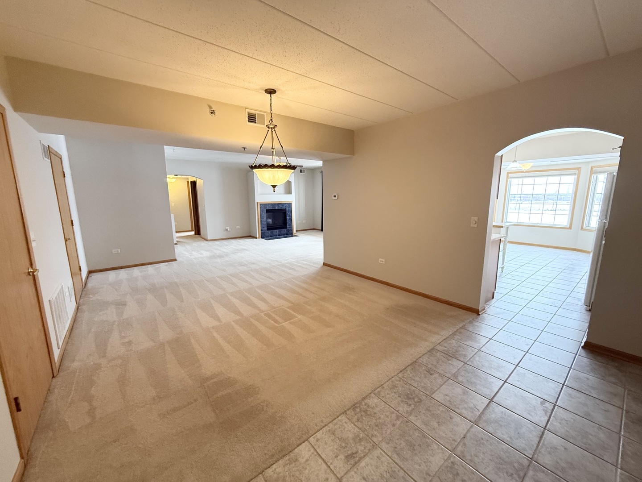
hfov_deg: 102.1
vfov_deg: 85.7
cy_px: 241
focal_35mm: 14
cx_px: 321
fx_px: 260
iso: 400
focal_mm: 2.22
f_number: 2.2
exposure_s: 1/120
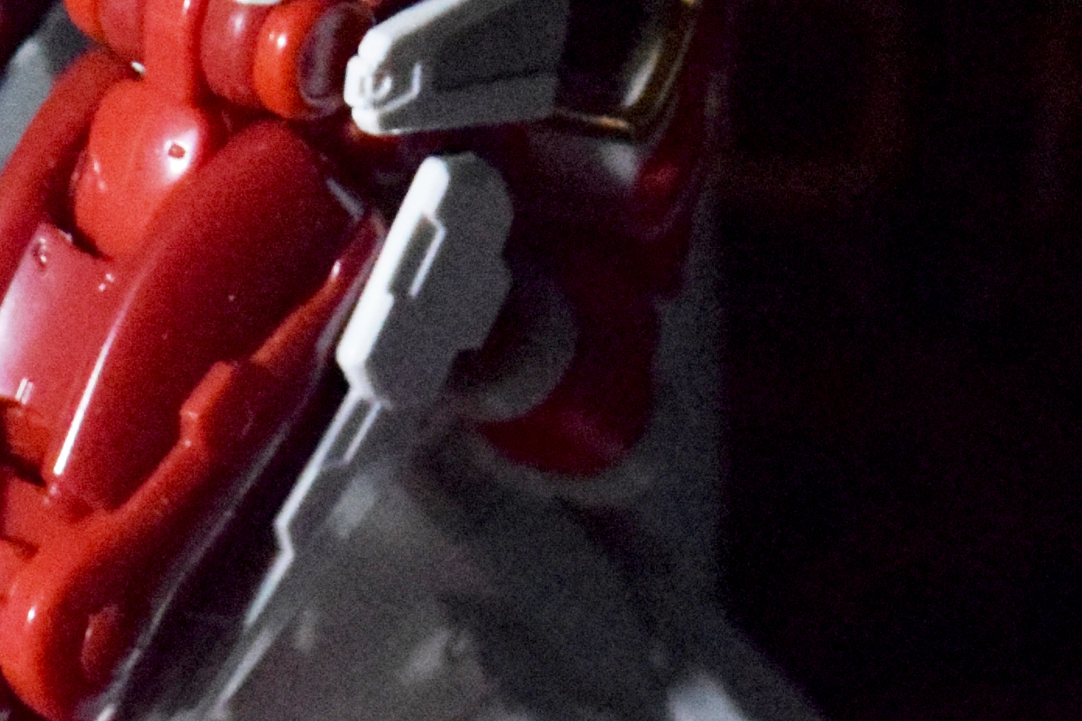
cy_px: -89
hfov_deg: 5.7
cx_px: -509
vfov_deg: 3.9
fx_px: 10705
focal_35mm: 356
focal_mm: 55
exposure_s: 1/100
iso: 9000
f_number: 5.6
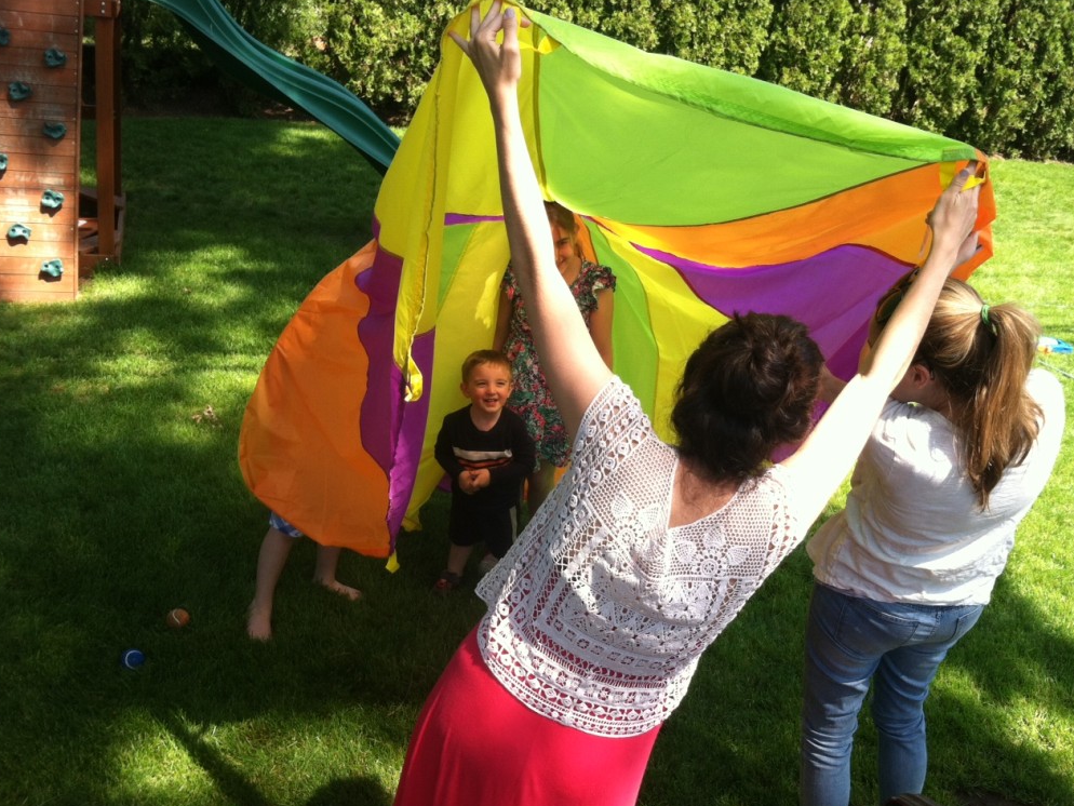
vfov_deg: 39.7
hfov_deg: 51.3
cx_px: 537
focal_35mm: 36
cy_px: 405
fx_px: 1117
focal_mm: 3.85
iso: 80
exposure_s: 1/246
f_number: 2.8
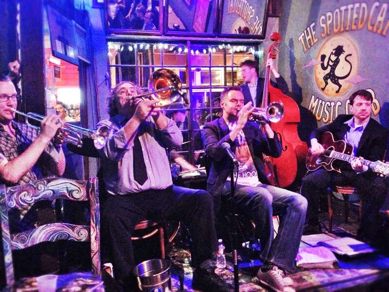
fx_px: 371
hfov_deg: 55.4
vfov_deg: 42.9
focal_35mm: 33
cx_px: 194
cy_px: 146
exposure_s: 1/15
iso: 800
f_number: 2.4
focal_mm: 4.12
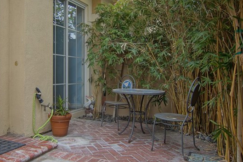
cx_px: 54
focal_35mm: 32
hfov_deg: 55.3
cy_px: 75
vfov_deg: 41.0
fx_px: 215
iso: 100
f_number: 4.5
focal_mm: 11
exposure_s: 1/80
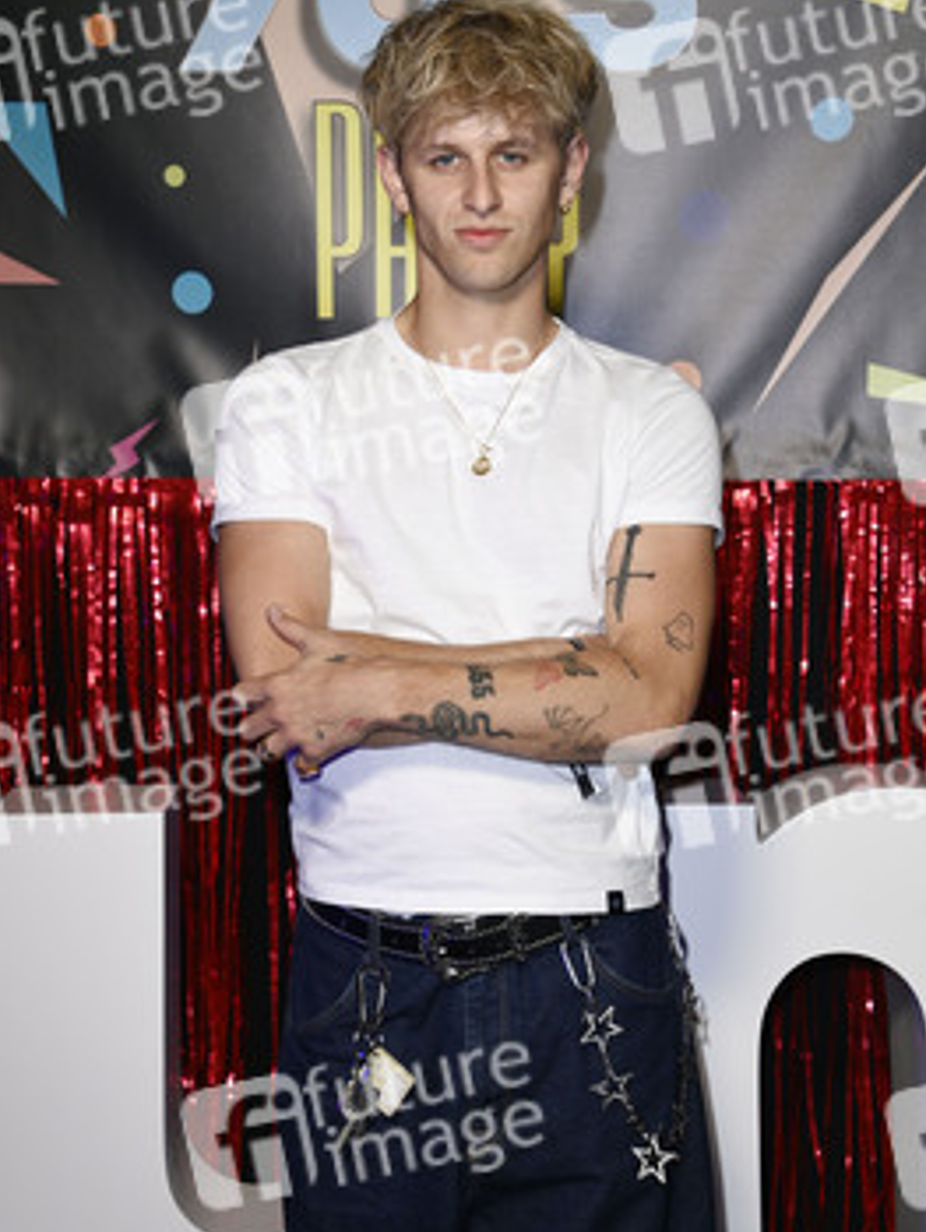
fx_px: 2814
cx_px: 465
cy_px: 598
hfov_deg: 18.7
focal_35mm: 79
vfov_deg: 24.7
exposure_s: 1/250
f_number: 5.6
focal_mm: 72
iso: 1600
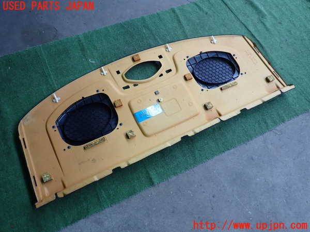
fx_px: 269
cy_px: 116
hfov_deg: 60.0
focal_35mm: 30
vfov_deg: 46.8
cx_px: 155
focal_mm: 5.4
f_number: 2.3
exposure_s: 1/125
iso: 125
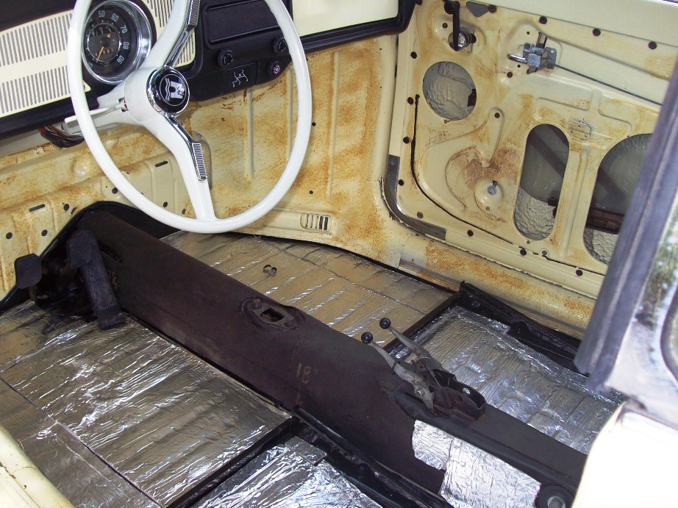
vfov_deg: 35.9
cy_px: 235
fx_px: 783
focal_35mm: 40
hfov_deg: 46.8
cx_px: 329
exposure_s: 1/64
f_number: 2.7
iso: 80
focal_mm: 6
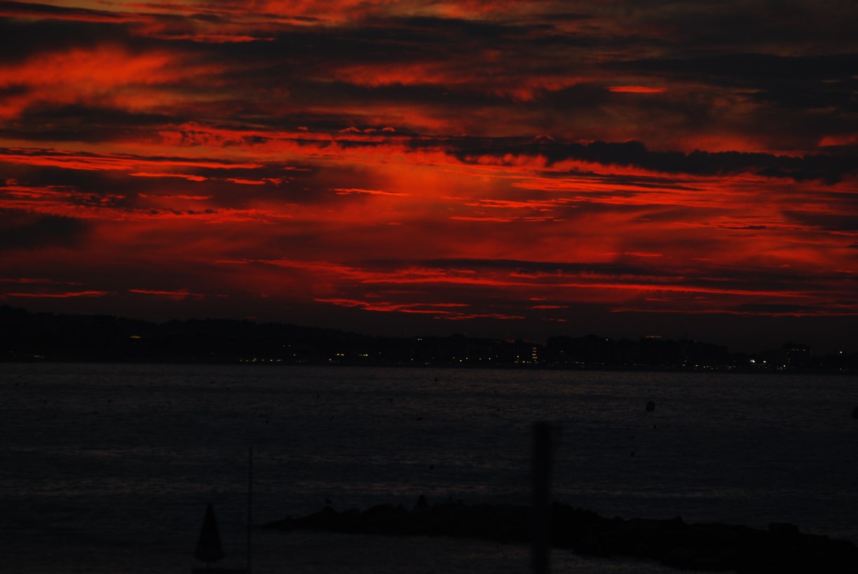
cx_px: 429
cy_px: 287
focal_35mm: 300
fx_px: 7158
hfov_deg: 6.9
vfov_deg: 4.6
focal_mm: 200
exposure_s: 1/100
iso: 200
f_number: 4
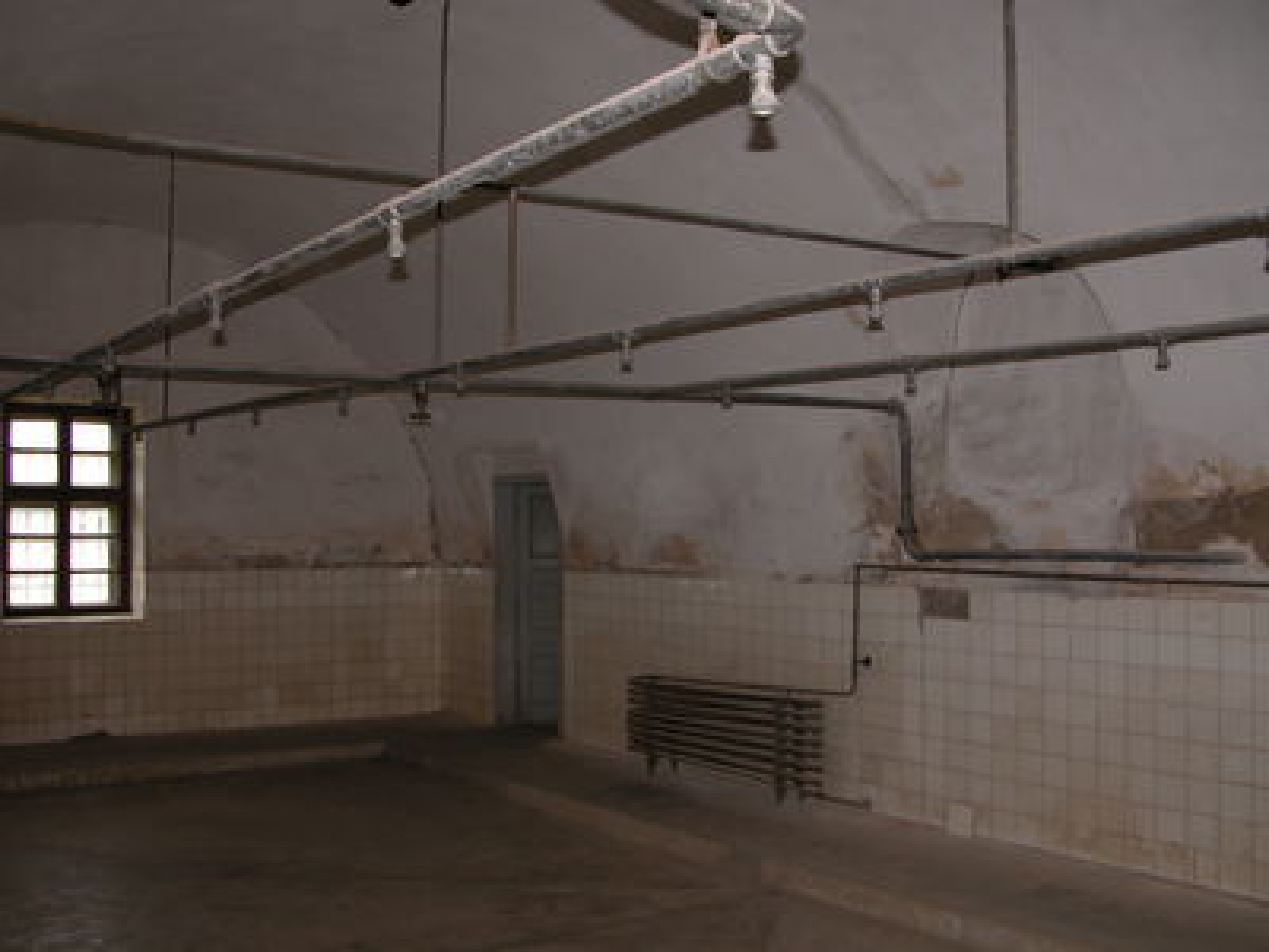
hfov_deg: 52.6
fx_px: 1283
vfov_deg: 40.7
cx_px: 634
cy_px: 476
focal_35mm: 35
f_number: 2.8
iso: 100
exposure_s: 1/60
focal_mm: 8.9
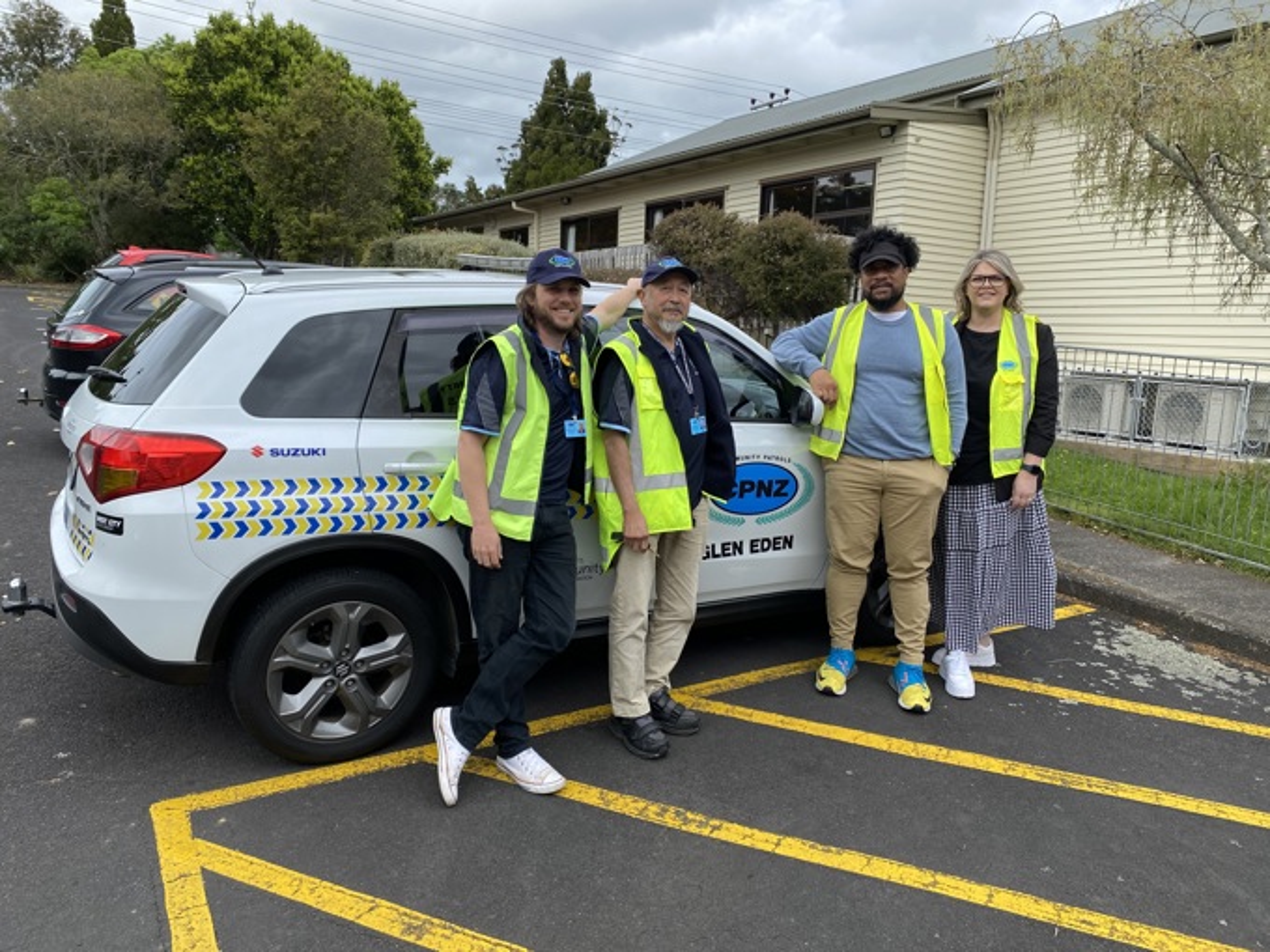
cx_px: 635
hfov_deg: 67.3
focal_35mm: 26
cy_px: 476
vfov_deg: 53.1
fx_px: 954
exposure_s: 1/1504
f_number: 1.8
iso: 32
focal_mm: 4.25
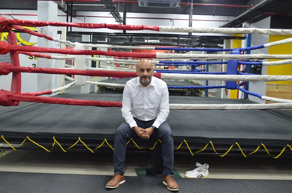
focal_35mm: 39
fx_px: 316
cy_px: 96
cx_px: 146
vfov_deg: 34.0
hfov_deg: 49.7
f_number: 5
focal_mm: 26
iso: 1800
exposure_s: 1/30
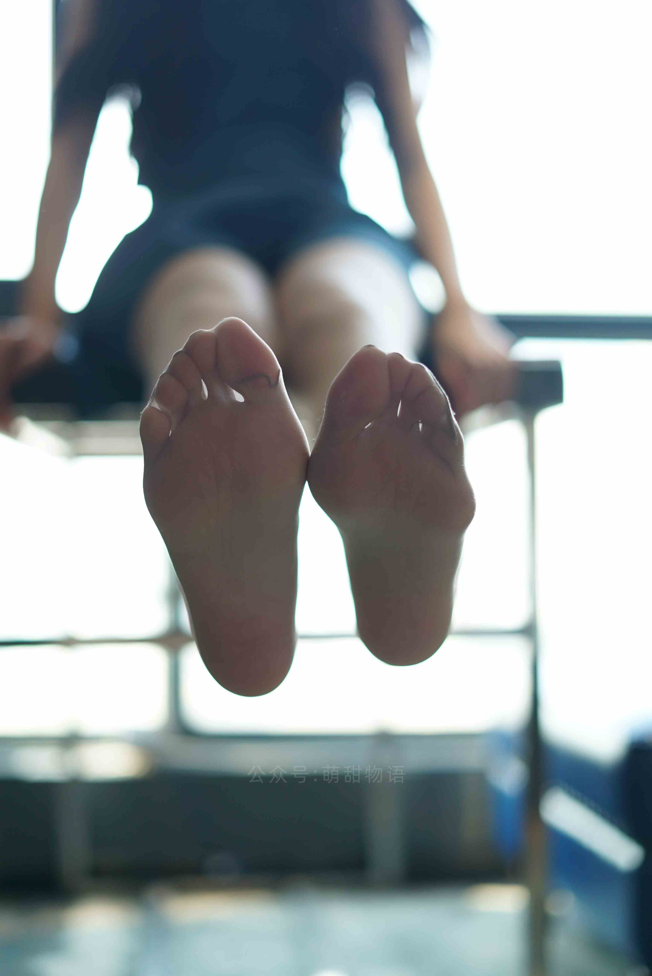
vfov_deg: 39.6
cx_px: 326
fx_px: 1356
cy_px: 488
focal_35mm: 50
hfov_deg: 27.0
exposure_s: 1/200
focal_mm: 50
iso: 400
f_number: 2
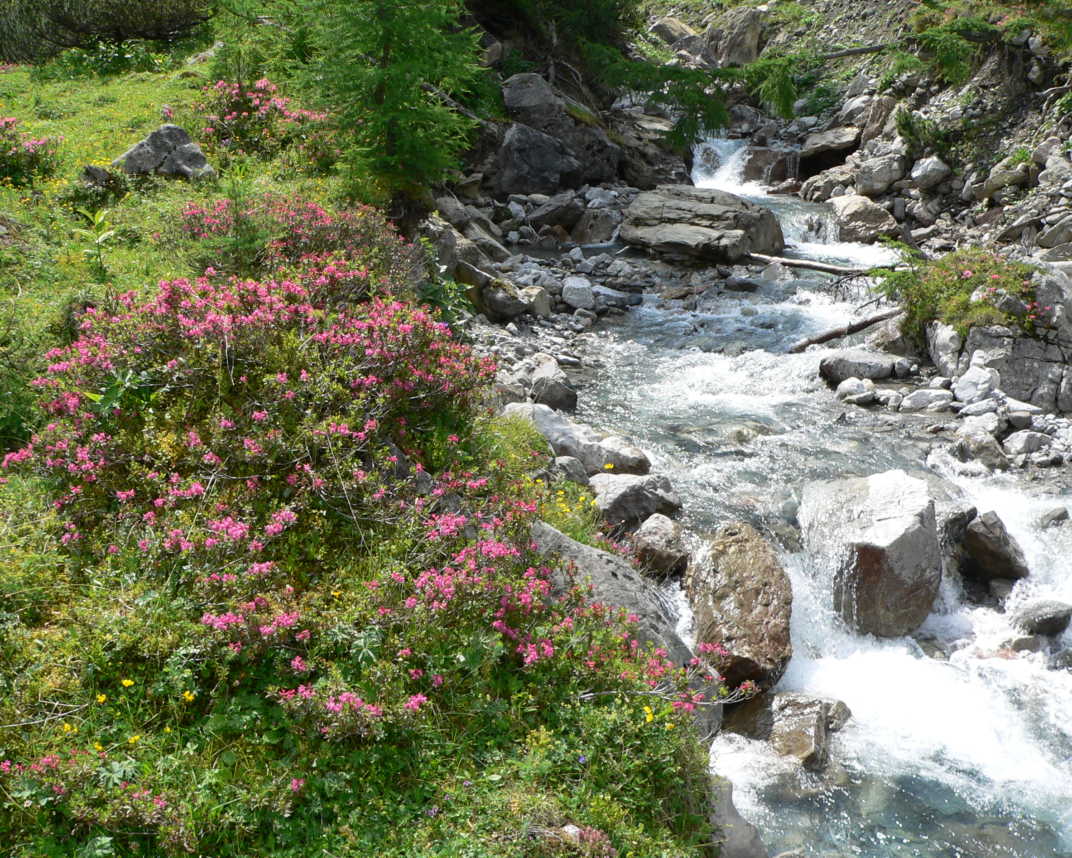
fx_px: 1206
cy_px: 424
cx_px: 538
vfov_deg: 39.2
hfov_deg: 47.9
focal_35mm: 38
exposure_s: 1/400
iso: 80
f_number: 4
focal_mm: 6
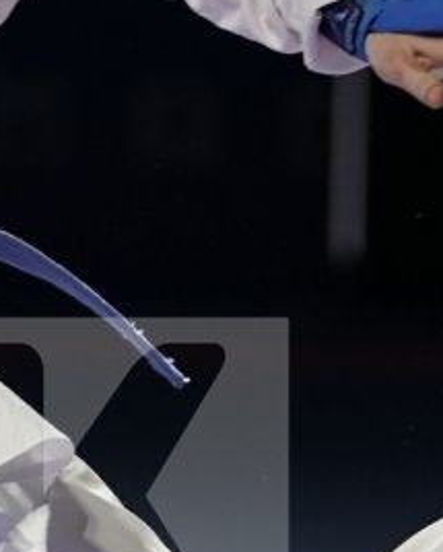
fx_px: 12156
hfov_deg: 2.1
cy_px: -227
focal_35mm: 743
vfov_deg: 2.6
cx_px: 97
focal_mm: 118
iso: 1250
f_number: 2.8
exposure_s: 1/1000
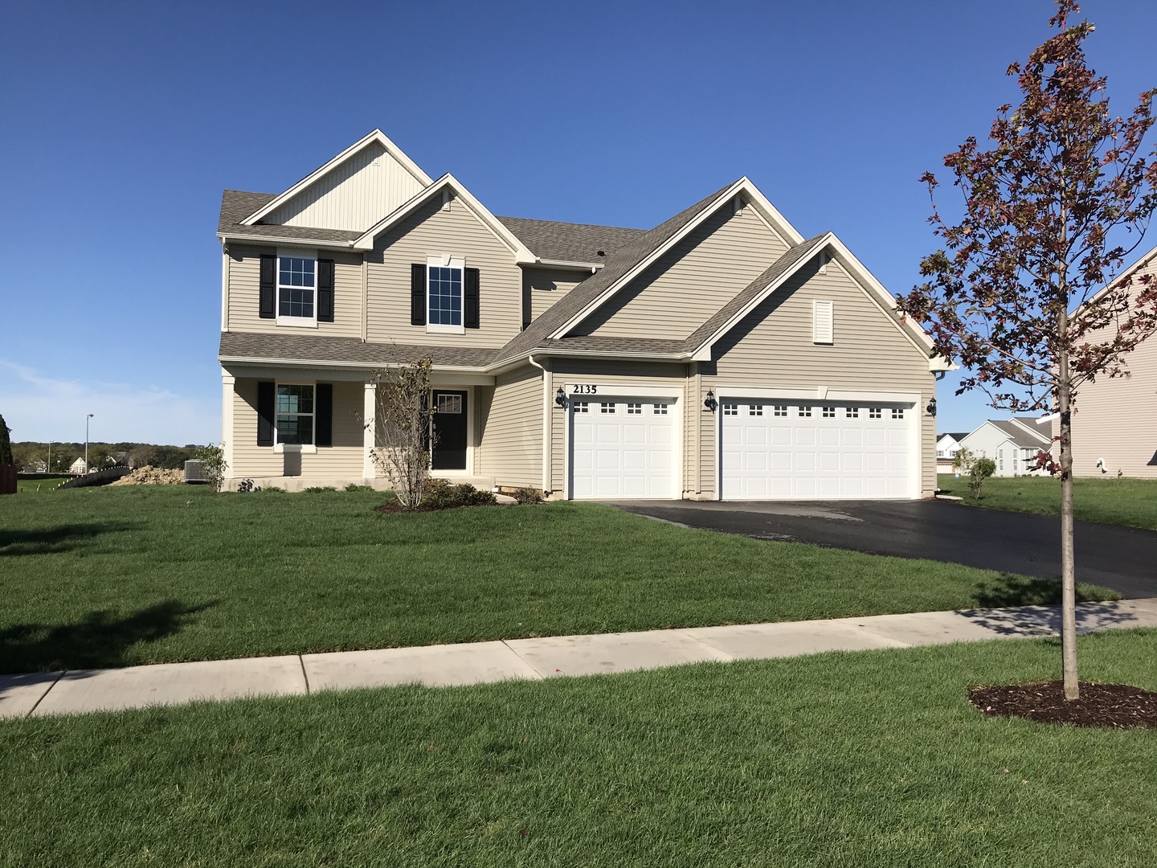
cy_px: 434
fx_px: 936
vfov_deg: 49.7
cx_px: 578
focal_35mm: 28
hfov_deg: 63.4
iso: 20
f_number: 1.8
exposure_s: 1/3831
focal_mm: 3.99
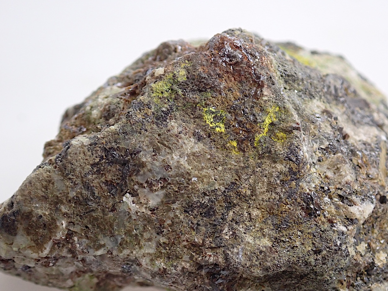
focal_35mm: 100
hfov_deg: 19.6
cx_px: 194
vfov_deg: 14.8
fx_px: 1121
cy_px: 146
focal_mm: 18
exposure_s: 1/25
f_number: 4.9
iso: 1000
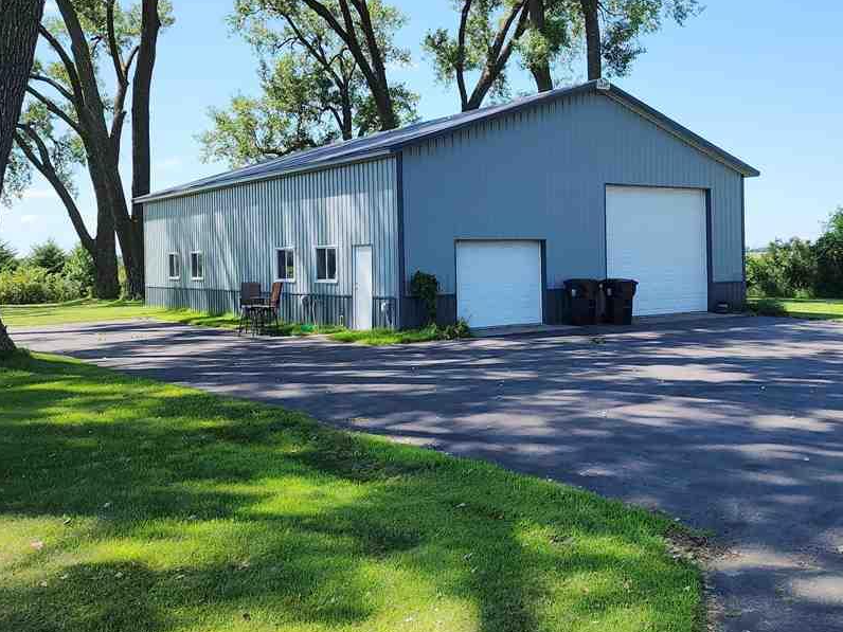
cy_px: 249
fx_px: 901
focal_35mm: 37
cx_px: 538
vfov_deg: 38.5
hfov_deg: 49.5
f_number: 1.8
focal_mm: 6.4
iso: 12
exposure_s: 1/523
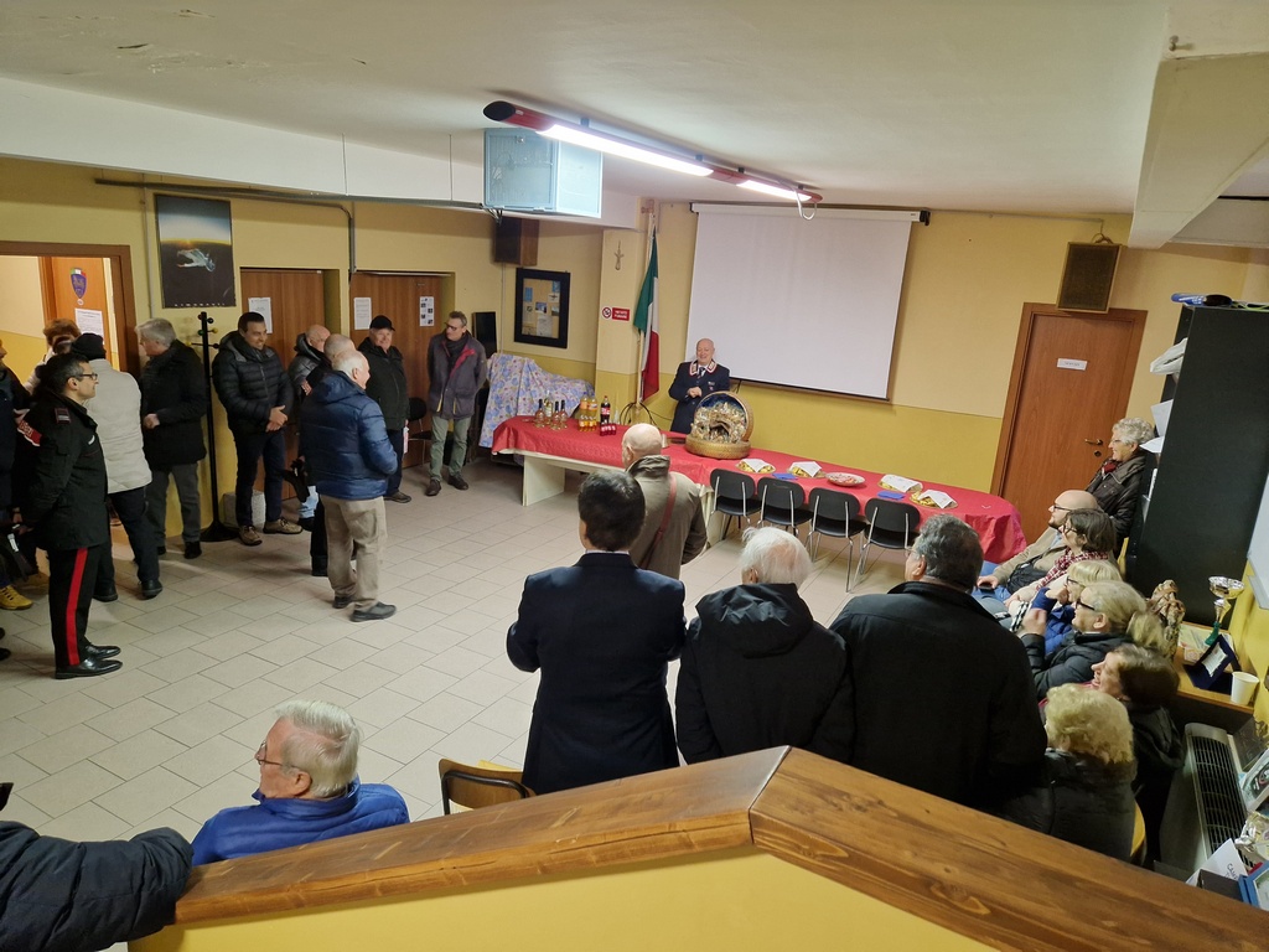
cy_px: 476
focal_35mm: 23
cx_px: 634
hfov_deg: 73.9
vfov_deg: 58.9
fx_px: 843
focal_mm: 5.4
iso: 640
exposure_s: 1/50
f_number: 1.8
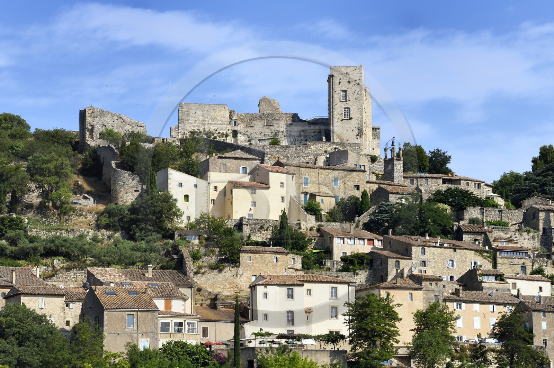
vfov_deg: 8.6
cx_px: 277
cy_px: 184
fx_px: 2460
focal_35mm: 160
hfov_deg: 12.8
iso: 200
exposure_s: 1/320
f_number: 13
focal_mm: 160
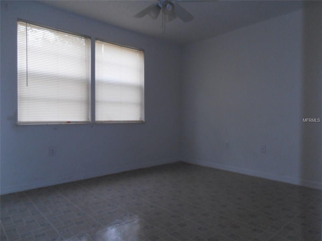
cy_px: 120
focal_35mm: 24
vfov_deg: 56.8
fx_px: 223
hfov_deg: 71.6
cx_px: 161
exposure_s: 1/30
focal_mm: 4.2
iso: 125
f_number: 3
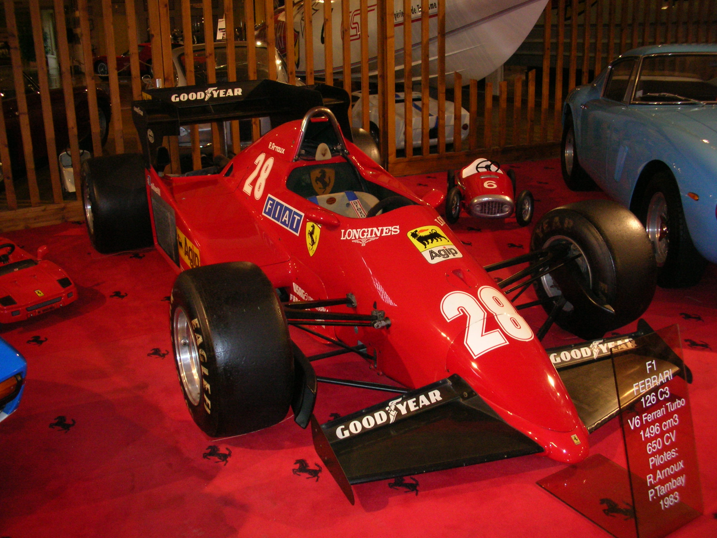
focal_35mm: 35
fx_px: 725
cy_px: 269
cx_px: 358
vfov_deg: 40.7
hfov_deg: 52.6
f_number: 3
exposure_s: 1/60.1
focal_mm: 5.8
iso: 200
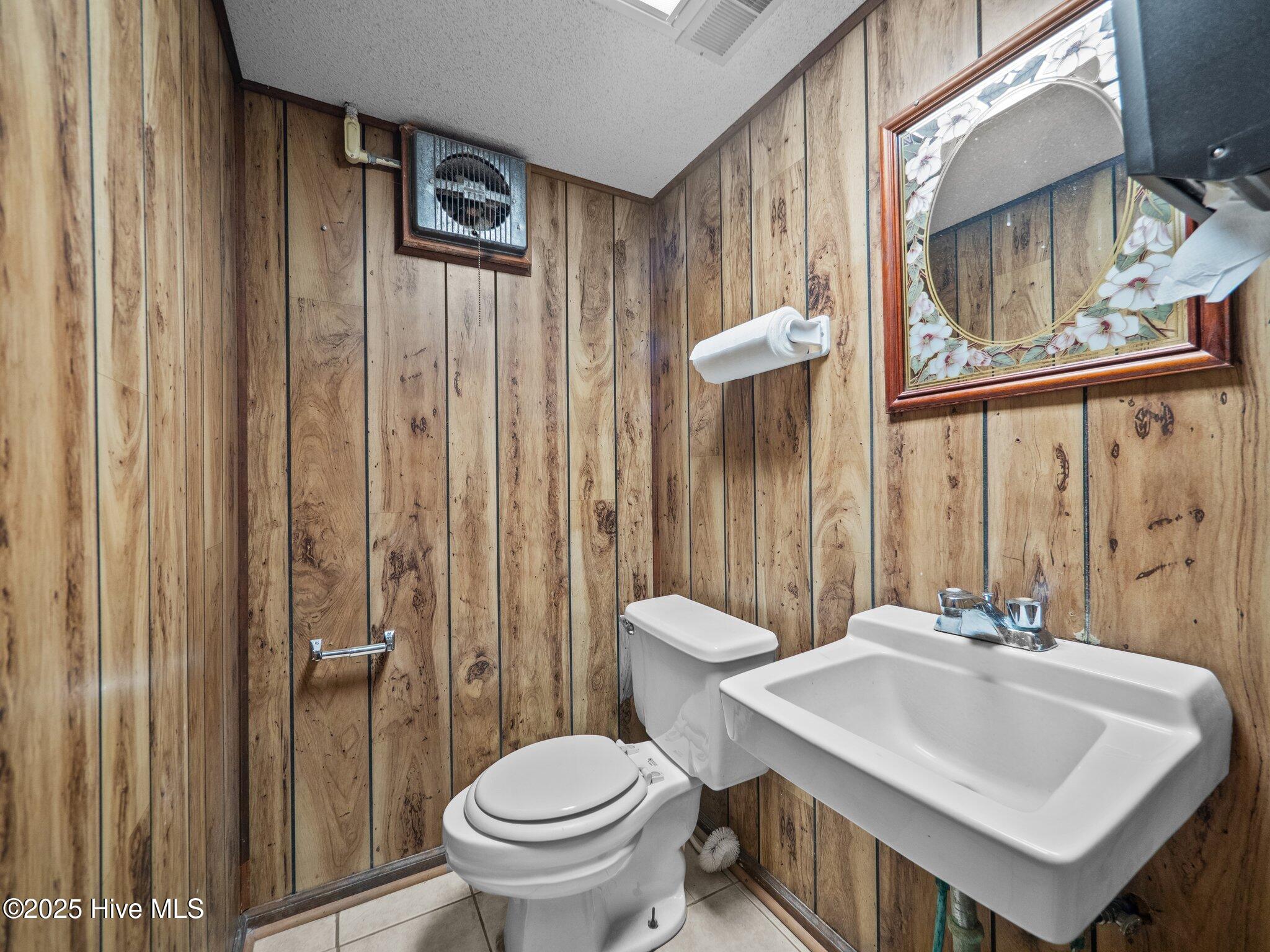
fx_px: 514
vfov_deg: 85.7
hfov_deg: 102.1
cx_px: 635
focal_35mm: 14
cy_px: 476
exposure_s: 1/4
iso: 400
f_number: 4
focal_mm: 7
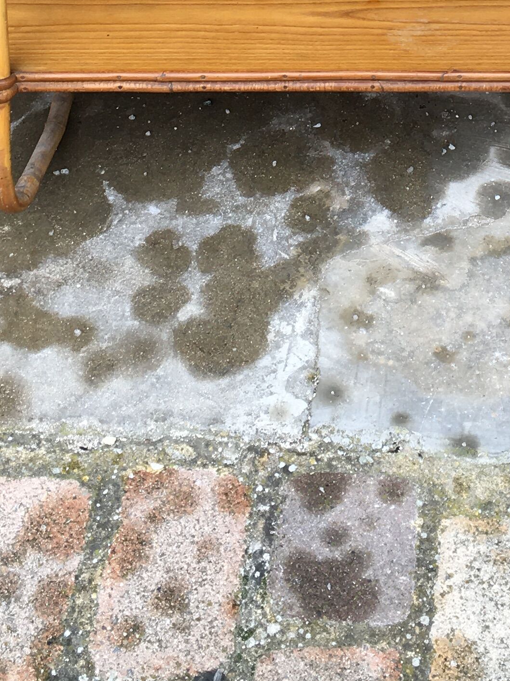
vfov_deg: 21.6
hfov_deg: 17.6
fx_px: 1630
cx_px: 443
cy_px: -164
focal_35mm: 83
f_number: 2.2
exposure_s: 1/138
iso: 25
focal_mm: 4.15
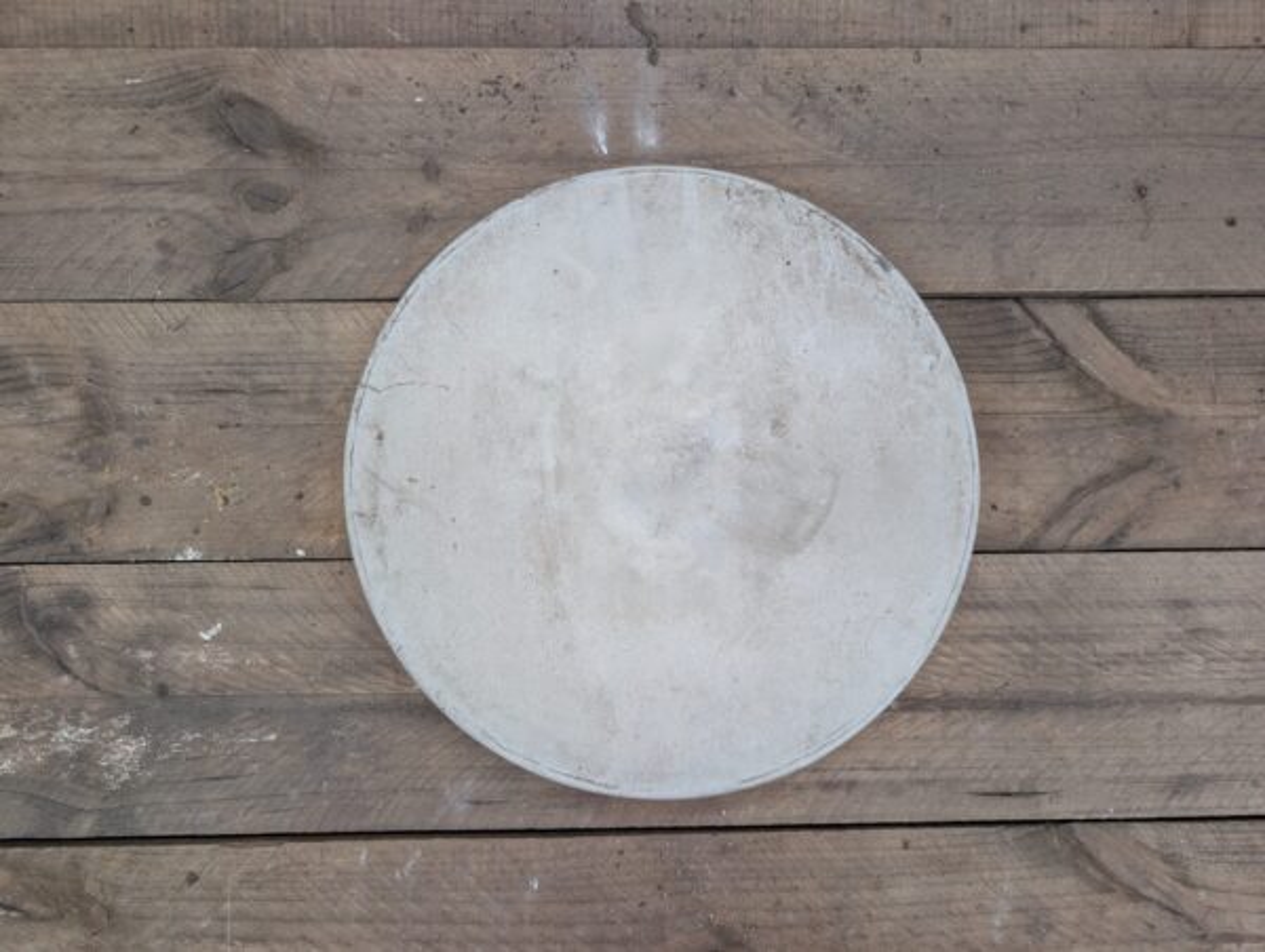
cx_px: 632
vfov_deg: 57.0
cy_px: 476
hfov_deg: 71.5
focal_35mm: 24
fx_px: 878
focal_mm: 6.9
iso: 26
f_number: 1.68
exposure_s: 1/27.2
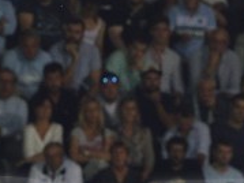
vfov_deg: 0.9
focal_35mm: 1720
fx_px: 12116
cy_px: 404
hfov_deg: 1.2
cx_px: 176
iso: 800
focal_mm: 200
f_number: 5
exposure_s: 1/200
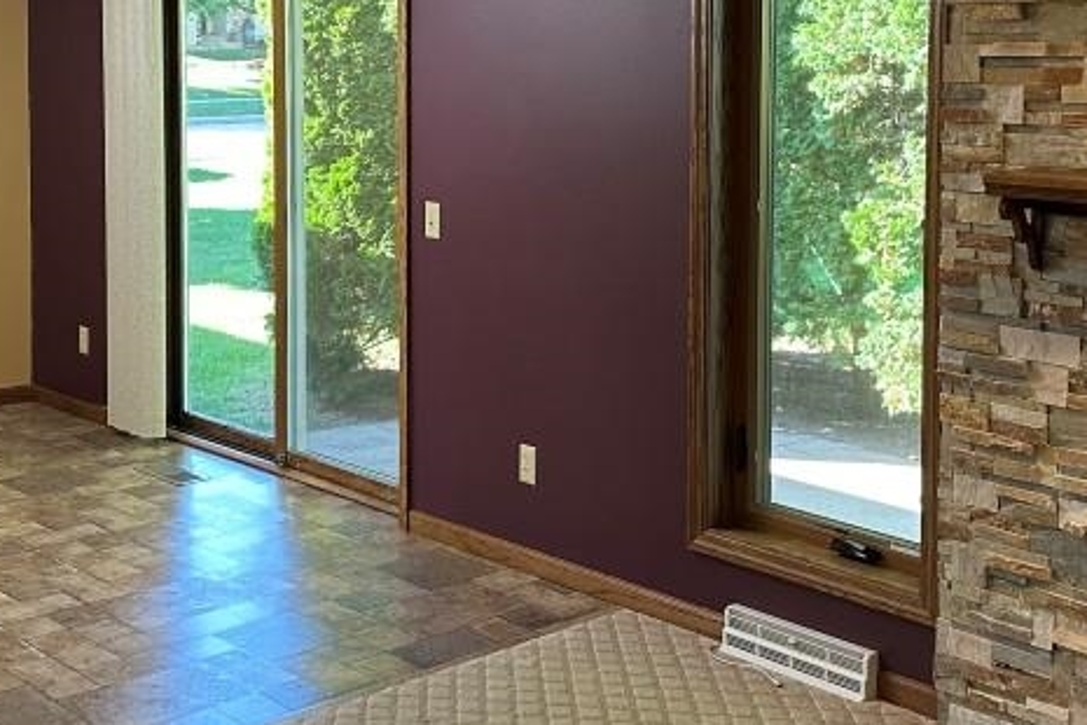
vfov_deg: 24.2
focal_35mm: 55
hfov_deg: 36.2
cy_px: 147
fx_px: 1661
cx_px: 526
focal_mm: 6.86
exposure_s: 1/120
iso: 200
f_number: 1.78
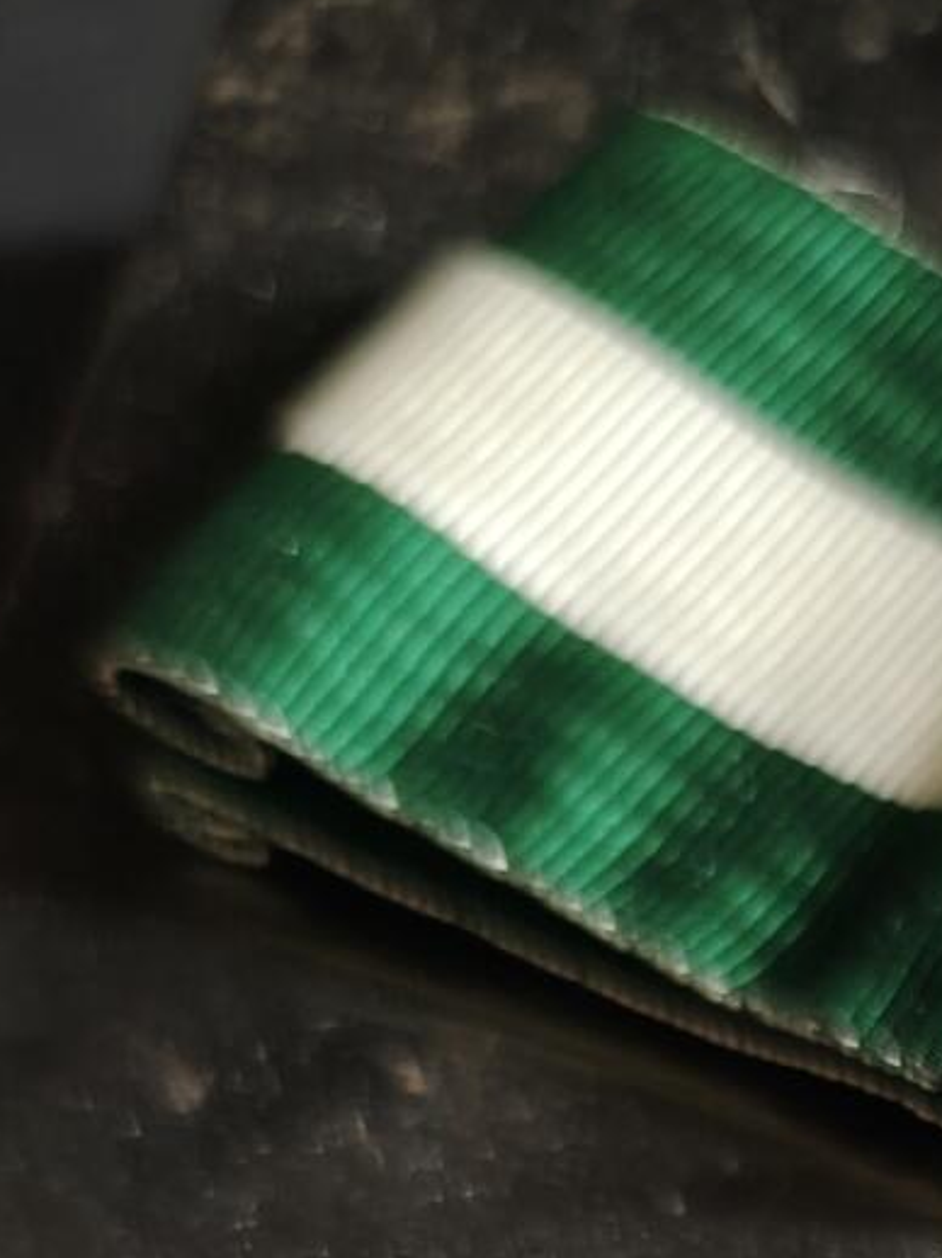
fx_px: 2905
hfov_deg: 16.5
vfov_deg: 19.8
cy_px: 2086
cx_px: 1483
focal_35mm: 80
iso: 640
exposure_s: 1/100
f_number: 1.6
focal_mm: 6.06
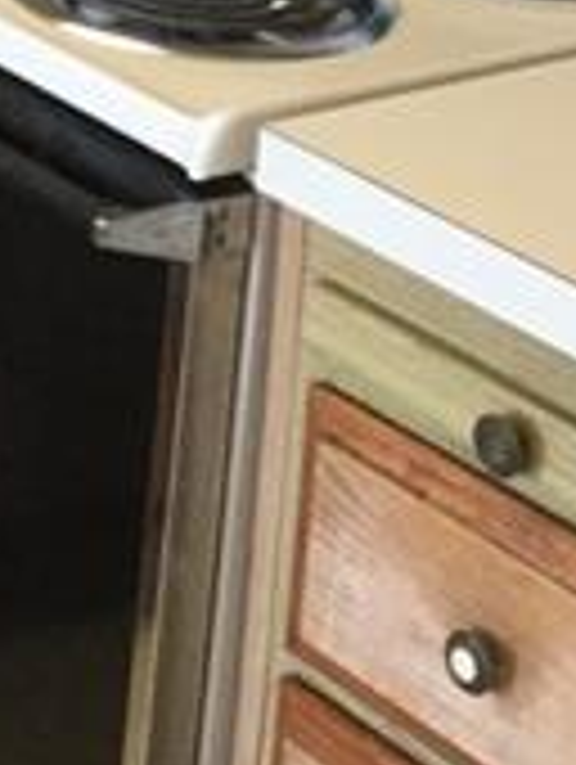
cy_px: -202
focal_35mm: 140
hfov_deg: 10.0
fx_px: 3098
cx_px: -490
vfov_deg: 13.6
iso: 40
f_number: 2.4
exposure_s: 1/30
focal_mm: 3.3
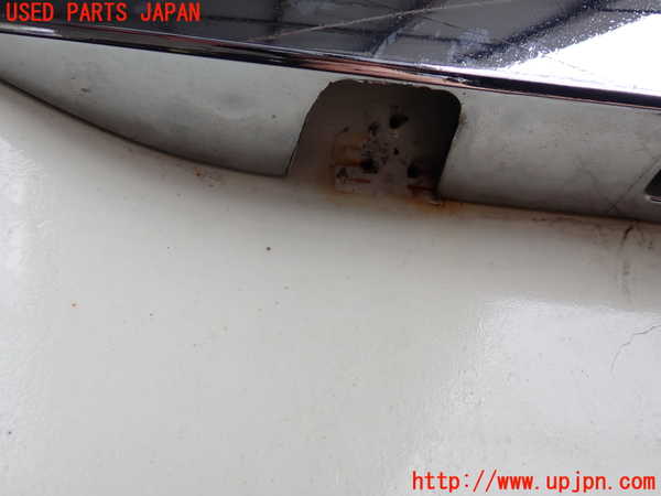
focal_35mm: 36
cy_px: 248
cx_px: 330
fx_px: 687
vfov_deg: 39.7
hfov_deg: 51.4
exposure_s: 1/80
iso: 160
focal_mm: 6.37
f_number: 2.5
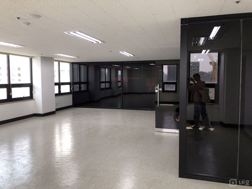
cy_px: 94
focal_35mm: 28
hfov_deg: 63.4
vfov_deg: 49.7
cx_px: 126
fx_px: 204
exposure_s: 1/30
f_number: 1.8
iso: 25
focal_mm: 4
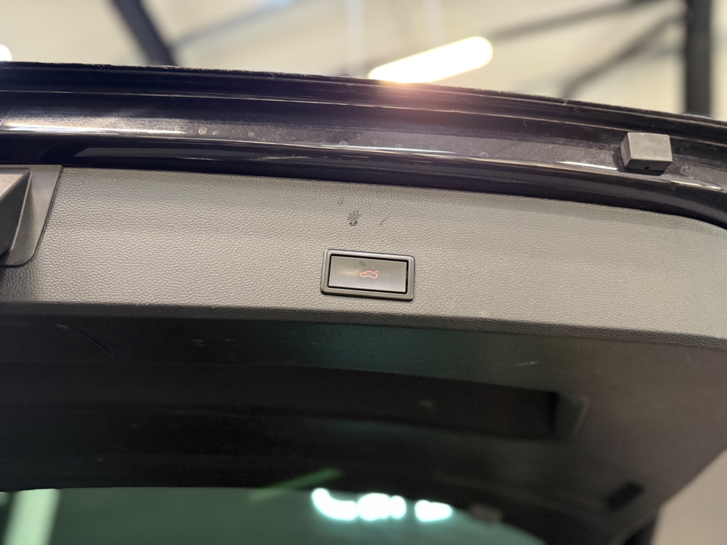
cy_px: 272
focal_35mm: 24
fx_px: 504
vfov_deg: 56.8
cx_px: 364
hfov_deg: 71.6
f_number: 1.78
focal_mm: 6.76
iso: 800
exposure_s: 1/33
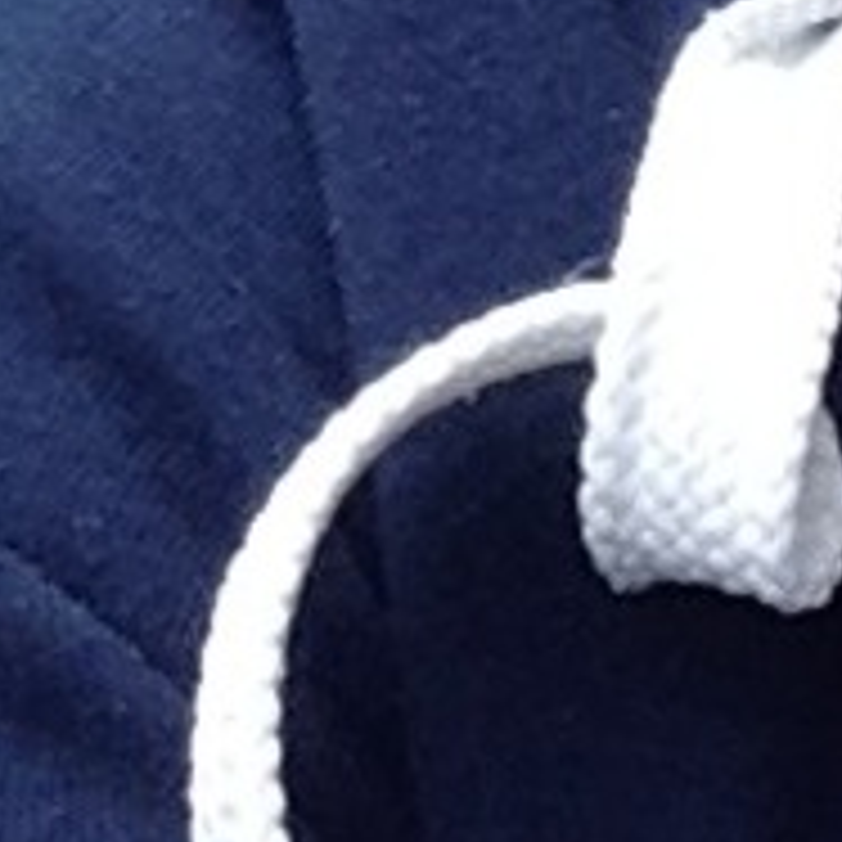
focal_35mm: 226
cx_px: 558
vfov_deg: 6.8
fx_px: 6219
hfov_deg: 7.7
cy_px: -1970
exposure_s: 1/370
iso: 32
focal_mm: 2.18
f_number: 2.4
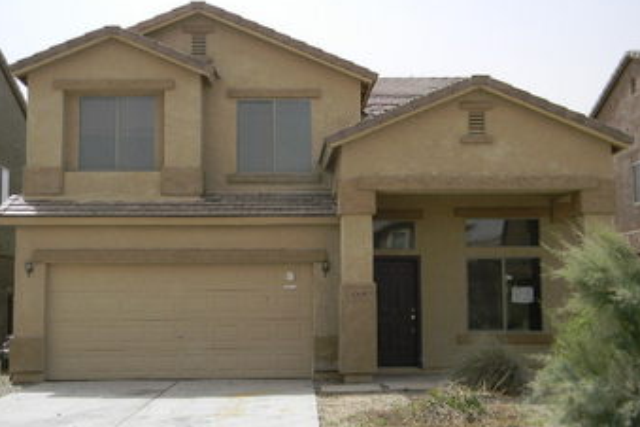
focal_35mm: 50
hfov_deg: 39.6
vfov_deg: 27.0
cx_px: 321
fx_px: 889
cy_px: 191
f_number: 3.9
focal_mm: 8.6
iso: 112
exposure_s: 1/838
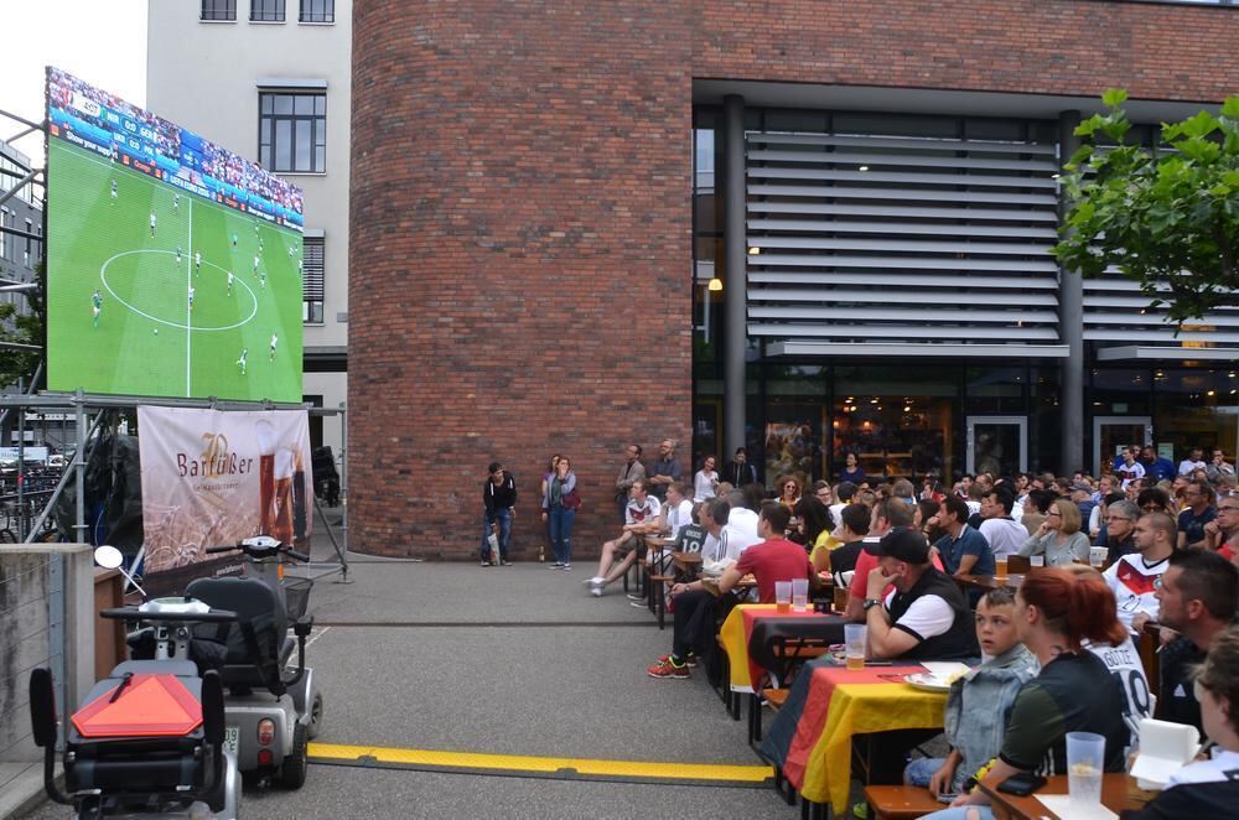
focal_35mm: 30
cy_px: 410
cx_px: 620
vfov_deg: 43.4
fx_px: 1030
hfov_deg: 62.0
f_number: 5
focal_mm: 20
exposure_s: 1/250
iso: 200
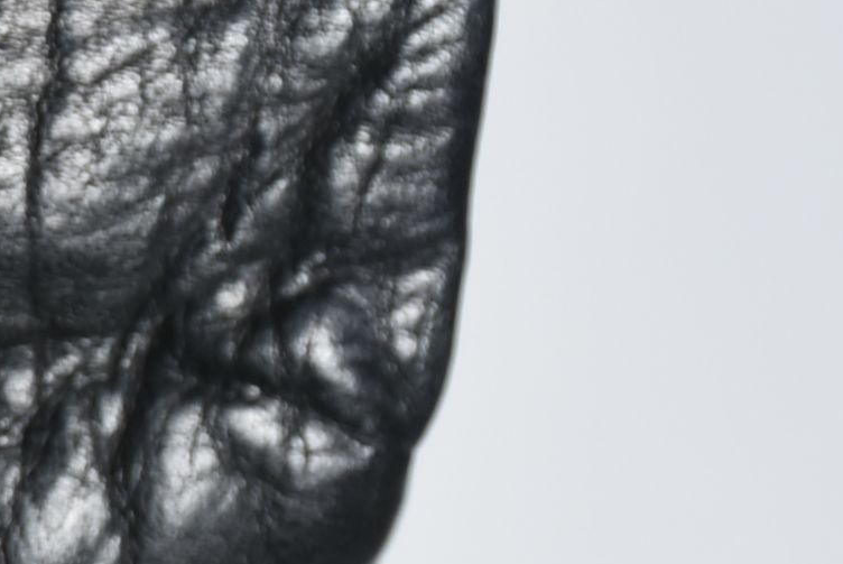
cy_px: 635
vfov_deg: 4.1
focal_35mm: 334
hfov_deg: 6.1
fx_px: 7829
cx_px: -552
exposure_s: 1/125
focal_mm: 56
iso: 200
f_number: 10
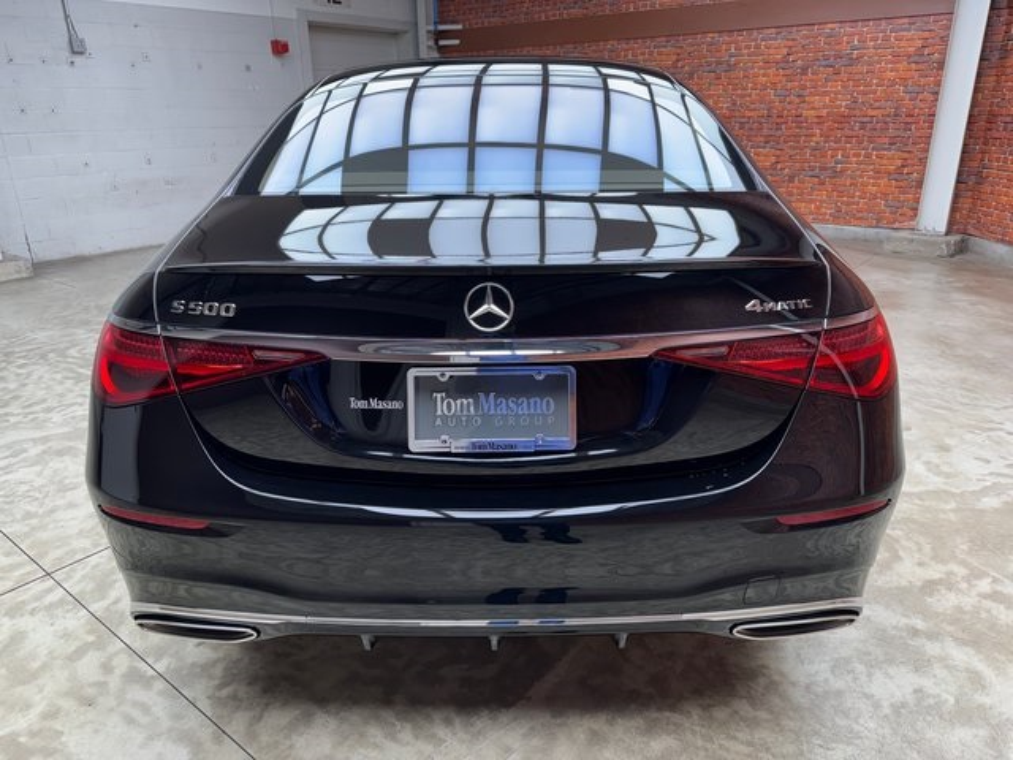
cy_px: 380
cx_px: 506
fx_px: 702
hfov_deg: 71.6
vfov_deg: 56.8
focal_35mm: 24
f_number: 1.78
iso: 80
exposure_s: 1/120
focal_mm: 6.76
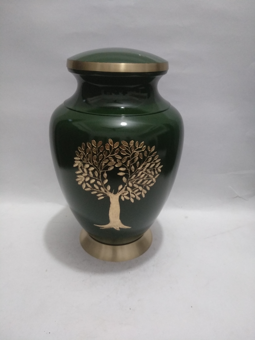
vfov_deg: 76.4
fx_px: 216
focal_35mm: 22
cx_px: 128
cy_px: 170
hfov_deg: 61.1
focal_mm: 3.81
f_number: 2.2
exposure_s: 1/25
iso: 640
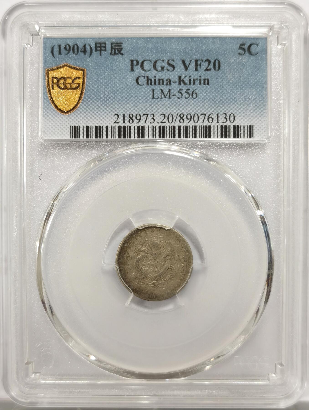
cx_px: 154
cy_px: 205
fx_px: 641
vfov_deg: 35.5
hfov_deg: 27.1
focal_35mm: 54
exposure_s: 1/100
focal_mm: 5.56
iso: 100
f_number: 16
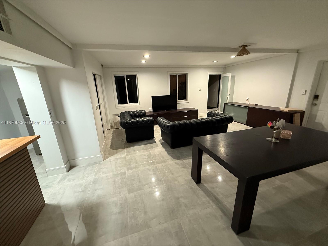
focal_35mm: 14
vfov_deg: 85.7
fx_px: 133
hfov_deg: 102.1
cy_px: 123
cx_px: 164
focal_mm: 2.22
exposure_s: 1/60
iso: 640
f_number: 2.2
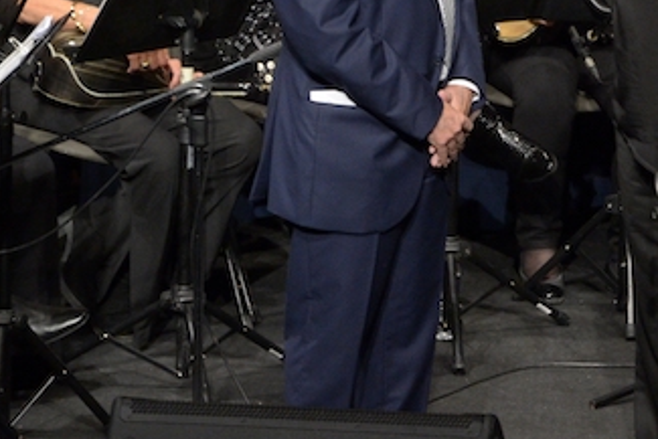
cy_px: 78
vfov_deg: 3.6
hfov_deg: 5.3
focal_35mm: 387
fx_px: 7080
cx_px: 763
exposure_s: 1/50
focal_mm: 105
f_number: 5.6
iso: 1600
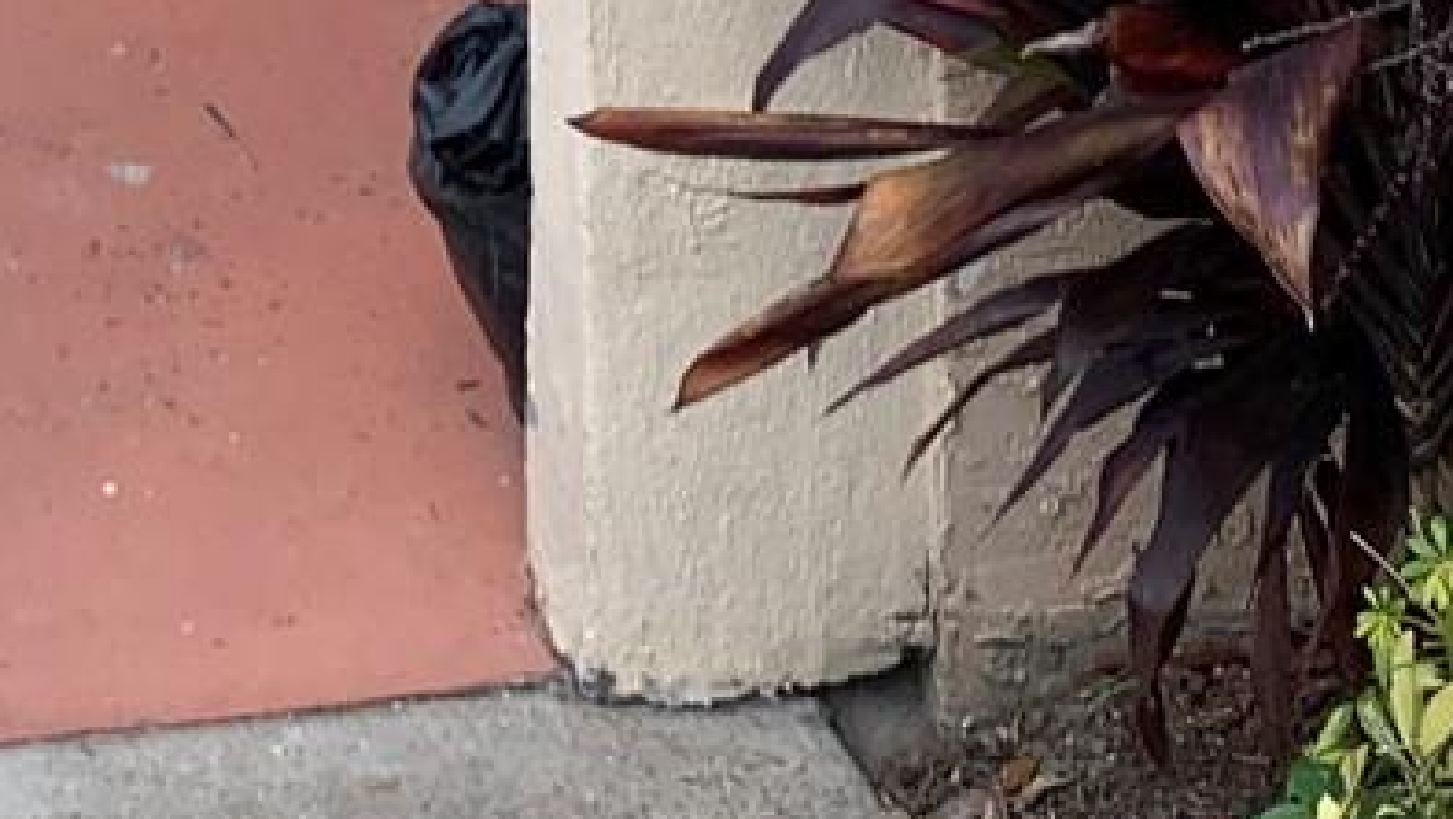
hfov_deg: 18.1
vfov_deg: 9.5
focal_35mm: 115
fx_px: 4432
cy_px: -1103
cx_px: -7
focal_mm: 4.25
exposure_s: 1/664
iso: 25
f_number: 1.8
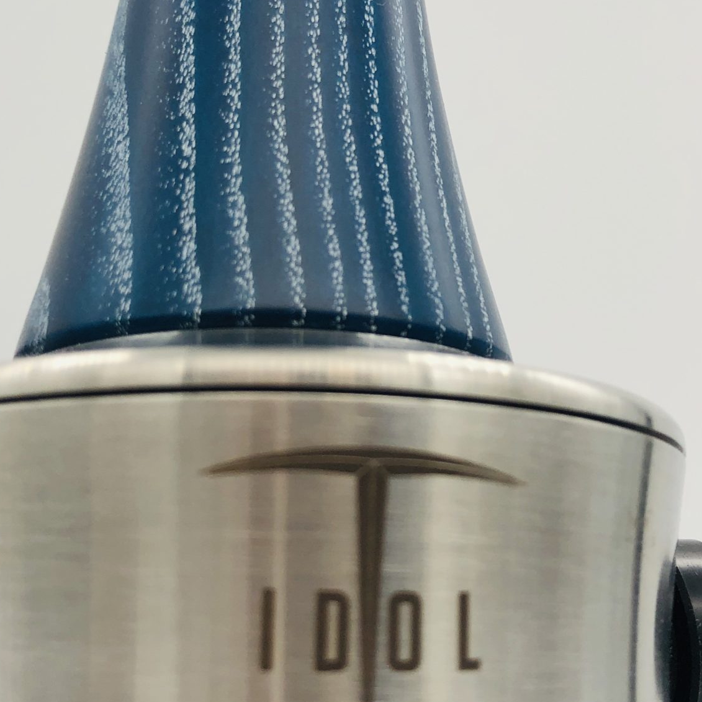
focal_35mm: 56
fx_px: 1285
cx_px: 319
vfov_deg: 30.2
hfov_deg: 30.5
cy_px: 204
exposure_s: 1/120
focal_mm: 4
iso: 40
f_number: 1.8
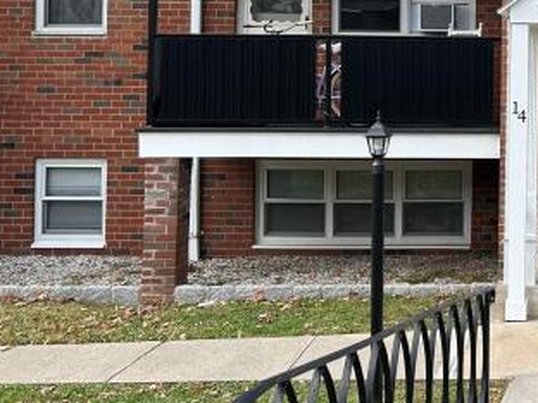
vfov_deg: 23.8
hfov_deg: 29.0
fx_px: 933
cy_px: 43
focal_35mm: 60
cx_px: 600
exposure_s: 1/1344
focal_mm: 5.7
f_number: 1.5
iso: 50
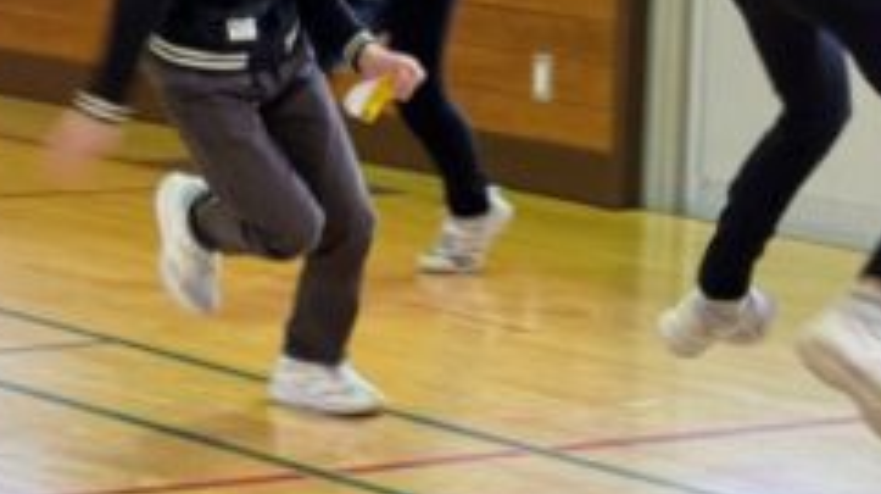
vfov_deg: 6.0
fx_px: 4691
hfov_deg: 10.7
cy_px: 26
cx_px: 504
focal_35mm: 201
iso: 250
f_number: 2.8
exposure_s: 1/120
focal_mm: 15.66
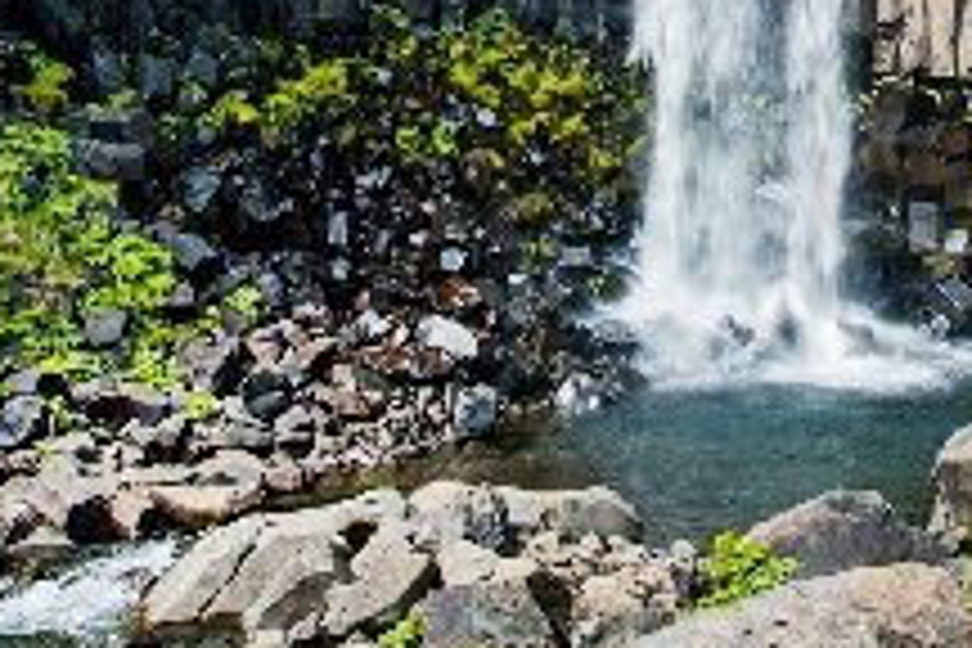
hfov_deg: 30.8
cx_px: 826
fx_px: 1701
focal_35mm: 63
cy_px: -200
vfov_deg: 19.8
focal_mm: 22
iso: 200
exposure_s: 1/320
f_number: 3.5
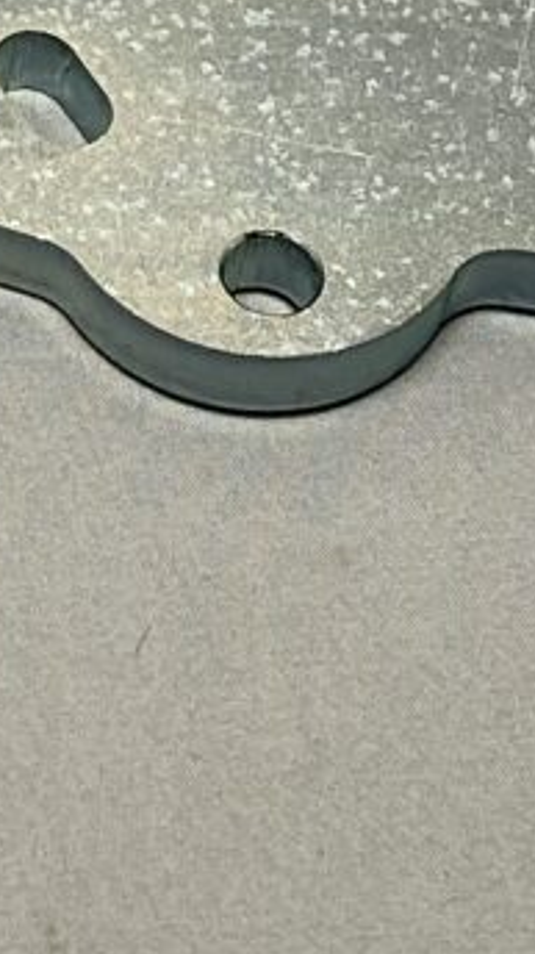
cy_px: -14
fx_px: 5332
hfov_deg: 5.6
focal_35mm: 211
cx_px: -574
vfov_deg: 10.1
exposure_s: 1/100
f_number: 1.8
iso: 32
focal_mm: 4.25
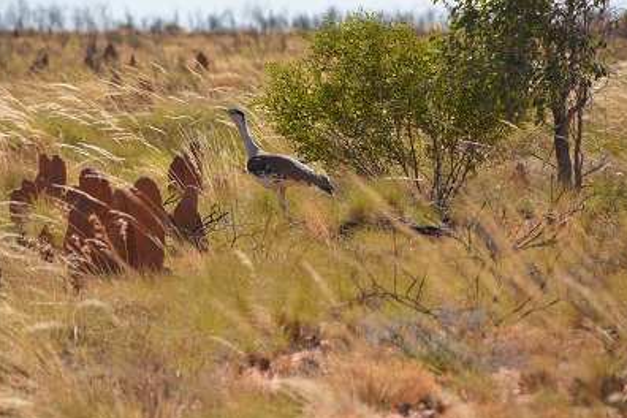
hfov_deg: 5.4
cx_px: 280
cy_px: 184
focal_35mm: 379
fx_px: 6600
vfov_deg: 3.6
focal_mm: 200
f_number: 6.3
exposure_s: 1/1600
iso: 400
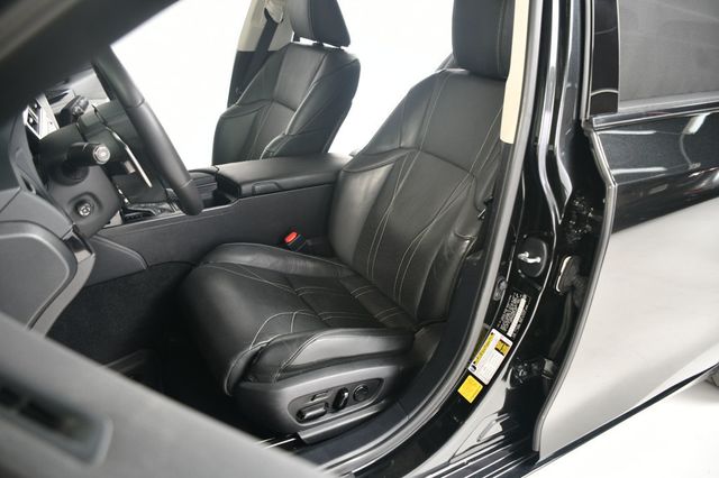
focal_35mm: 27
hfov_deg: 67.4
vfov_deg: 47.9
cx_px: 360
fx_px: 539
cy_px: 239
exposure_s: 1/160
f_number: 3.5
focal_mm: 18
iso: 100
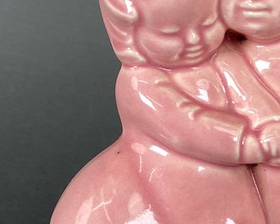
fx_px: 936
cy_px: 62
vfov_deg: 13.6
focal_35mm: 113
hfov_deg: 15.1
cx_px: 482
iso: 40
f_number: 1.8
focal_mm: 4.25
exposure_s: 1/120
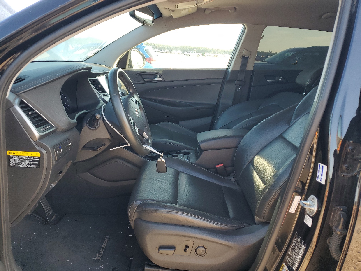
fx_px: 271
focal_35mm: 26
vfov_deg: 53.1
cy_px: 136
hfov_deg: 67.3
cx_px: 180
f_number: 1.5
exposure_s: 1/175
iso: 50
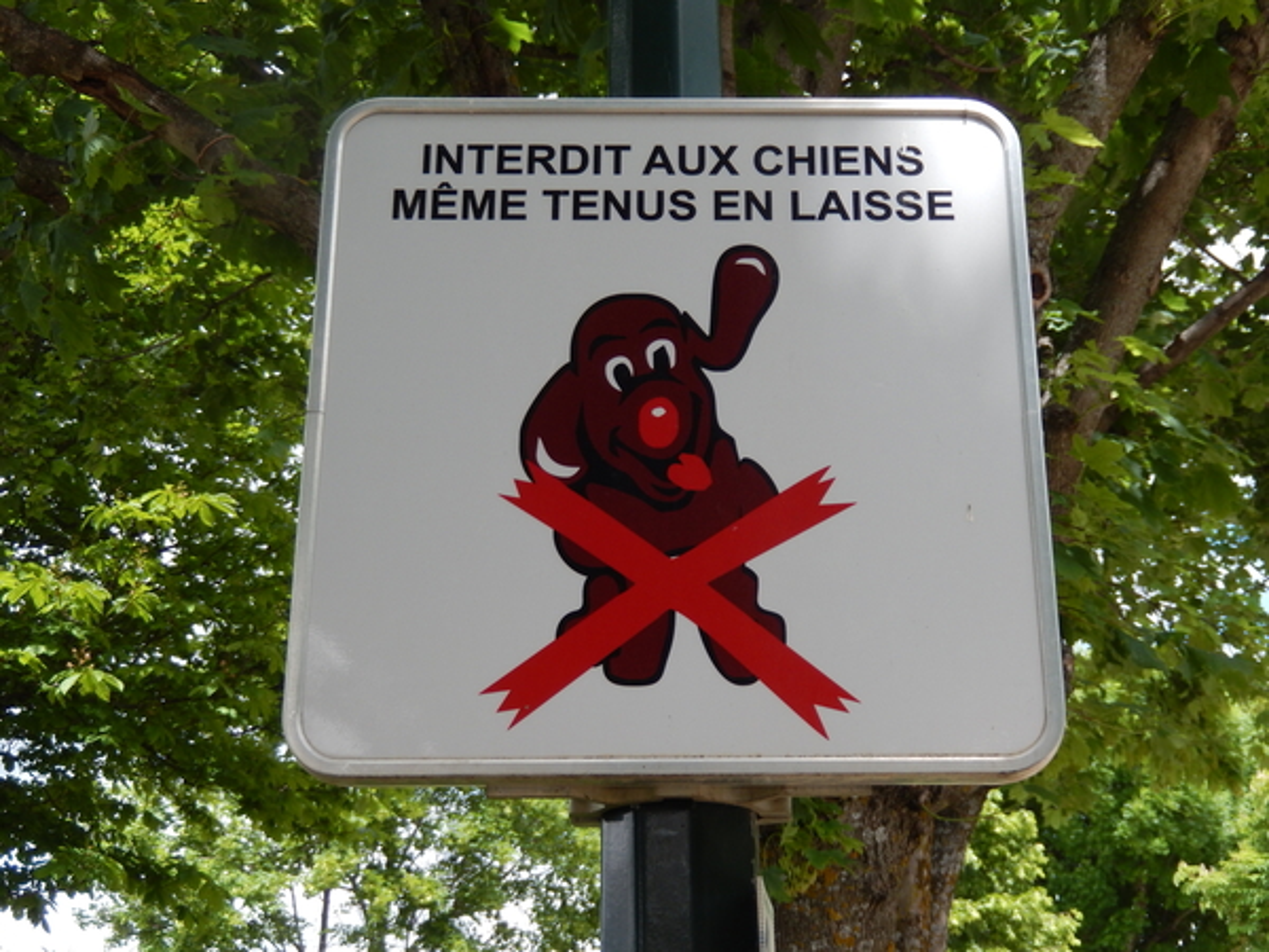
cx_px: 634
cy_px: 476
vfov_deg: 28.6
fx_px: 1870
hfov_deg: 37.5
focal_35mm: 51
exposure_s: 1/320
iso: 125
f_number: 4.5
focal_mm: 9.2
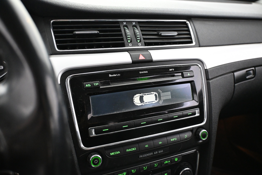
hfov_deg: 58.3
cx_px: 131
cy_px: 88
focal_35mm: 32
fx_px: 235
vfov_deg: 40.8
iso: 4000
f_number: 4
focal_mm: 21.5
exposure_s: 1/30
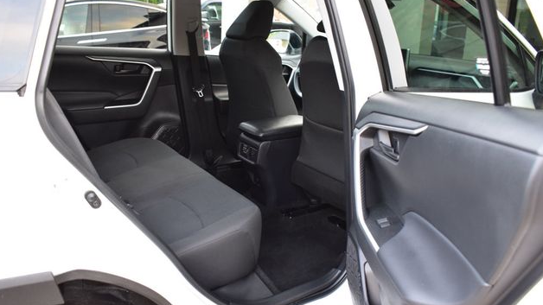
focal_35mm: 32
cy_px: 151
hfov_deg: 61.0
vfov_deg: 36.7
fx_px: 461
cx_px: 268
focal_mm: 20
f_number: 6.3
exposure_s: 1/15
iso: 900
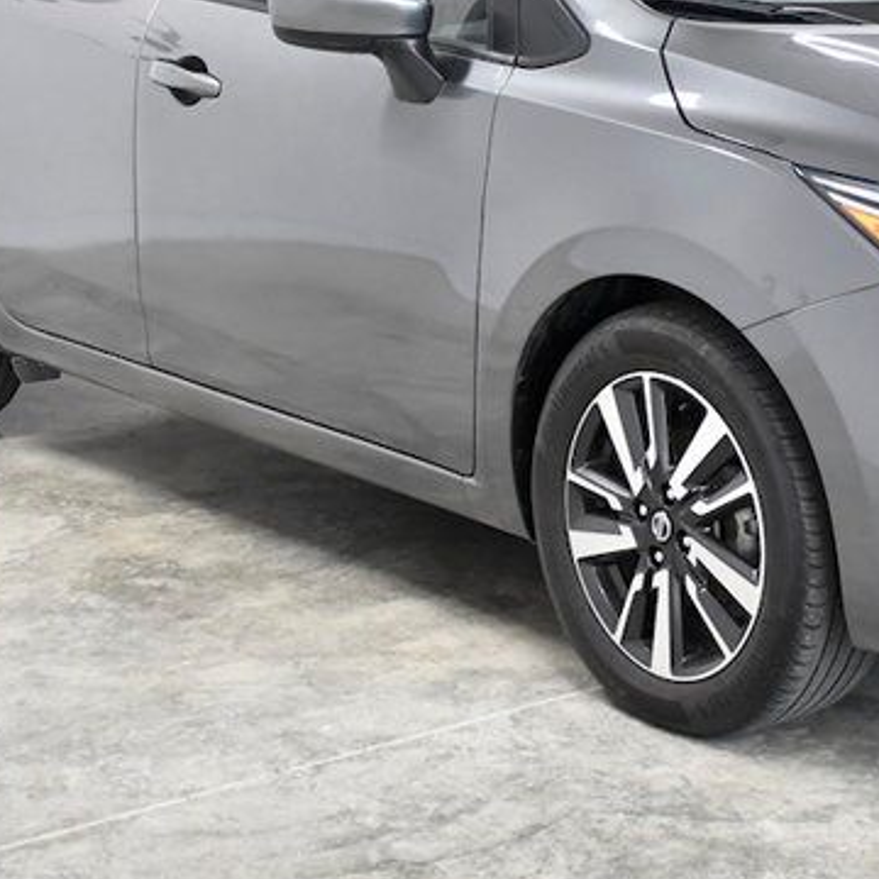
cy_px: 111
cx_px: 786
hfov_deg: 19.6
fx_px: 2499
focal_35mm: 87
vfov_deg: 19.6
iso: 2000
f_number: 4.5
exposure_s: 1/400
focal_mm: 24
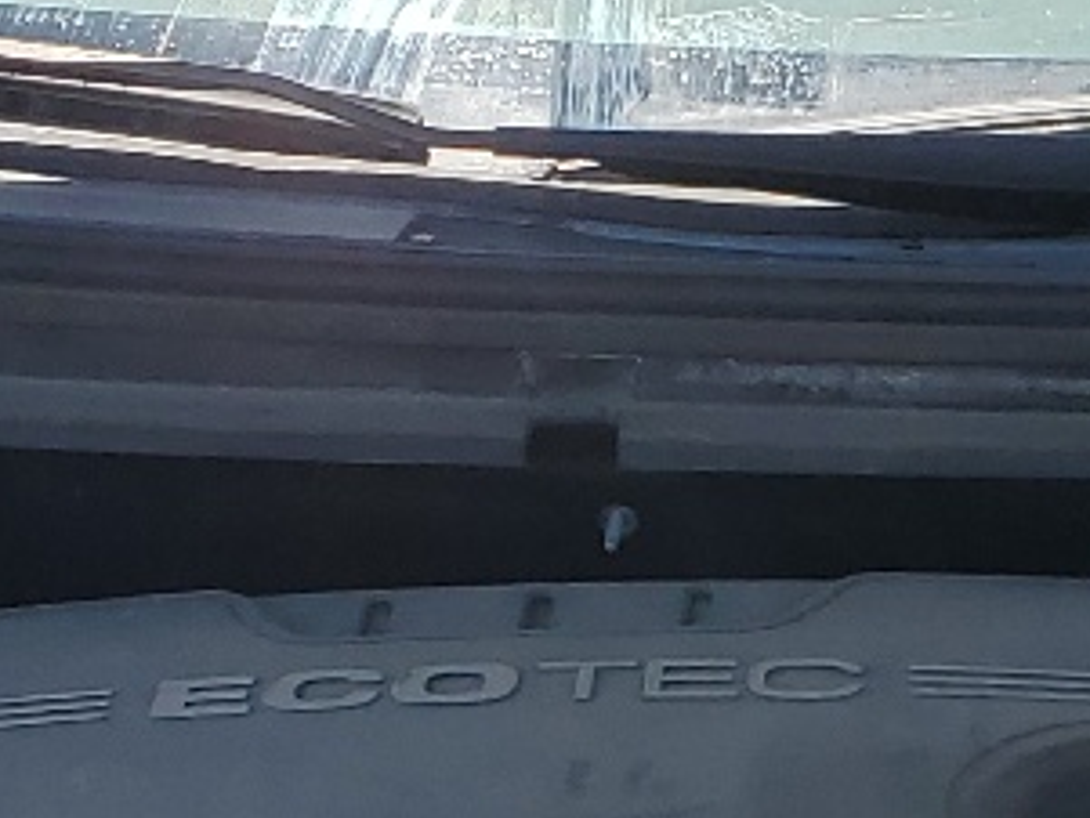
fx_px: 4347
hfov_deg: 14.2
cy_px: 999
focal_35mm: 138
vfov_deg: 10.6
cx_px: 884
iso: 50
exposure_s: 1/2000
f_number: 1.5
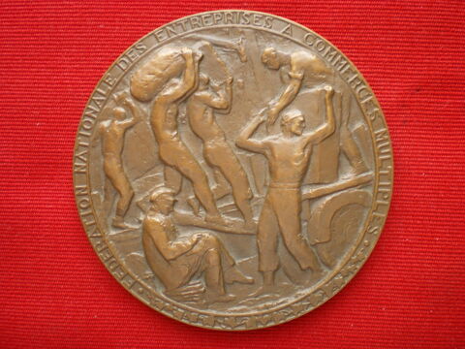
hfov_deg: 49.0
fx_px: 510
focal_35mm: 38
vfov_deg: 37.7
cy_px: 174
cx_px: 232
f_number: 3.1
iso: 100
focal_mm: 6.3
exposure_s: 1/50
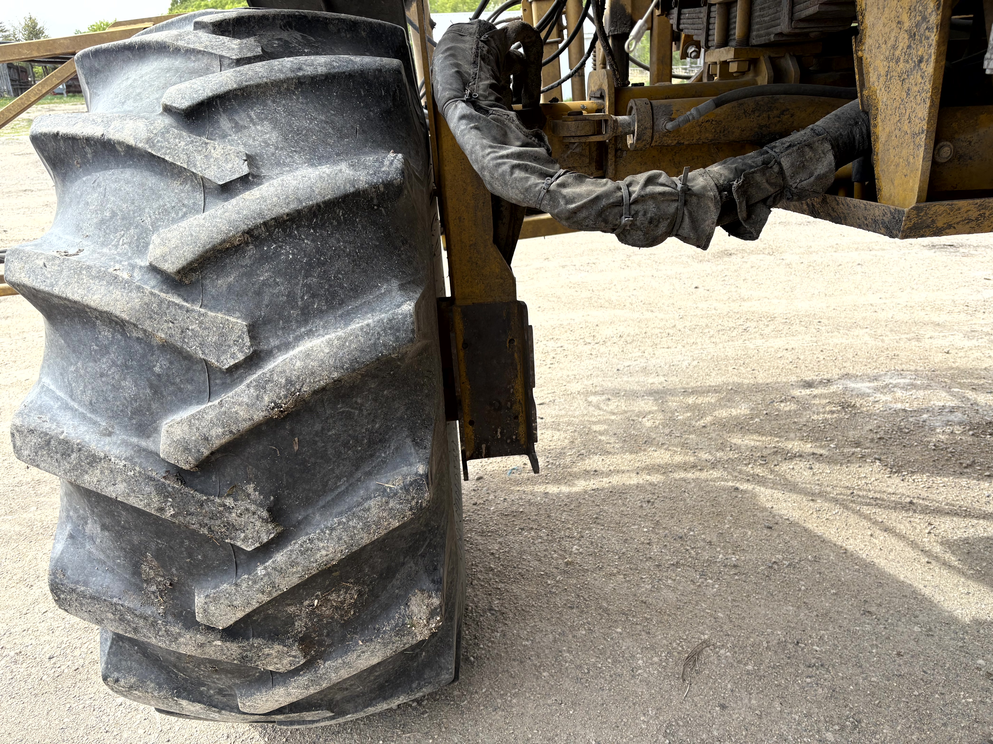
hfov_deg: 67.3
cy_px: 372
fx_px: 746
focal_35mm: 26
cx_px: 496
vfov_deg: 53.1
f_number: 1.6
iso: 50
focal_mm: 5.96
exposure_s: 1/1196
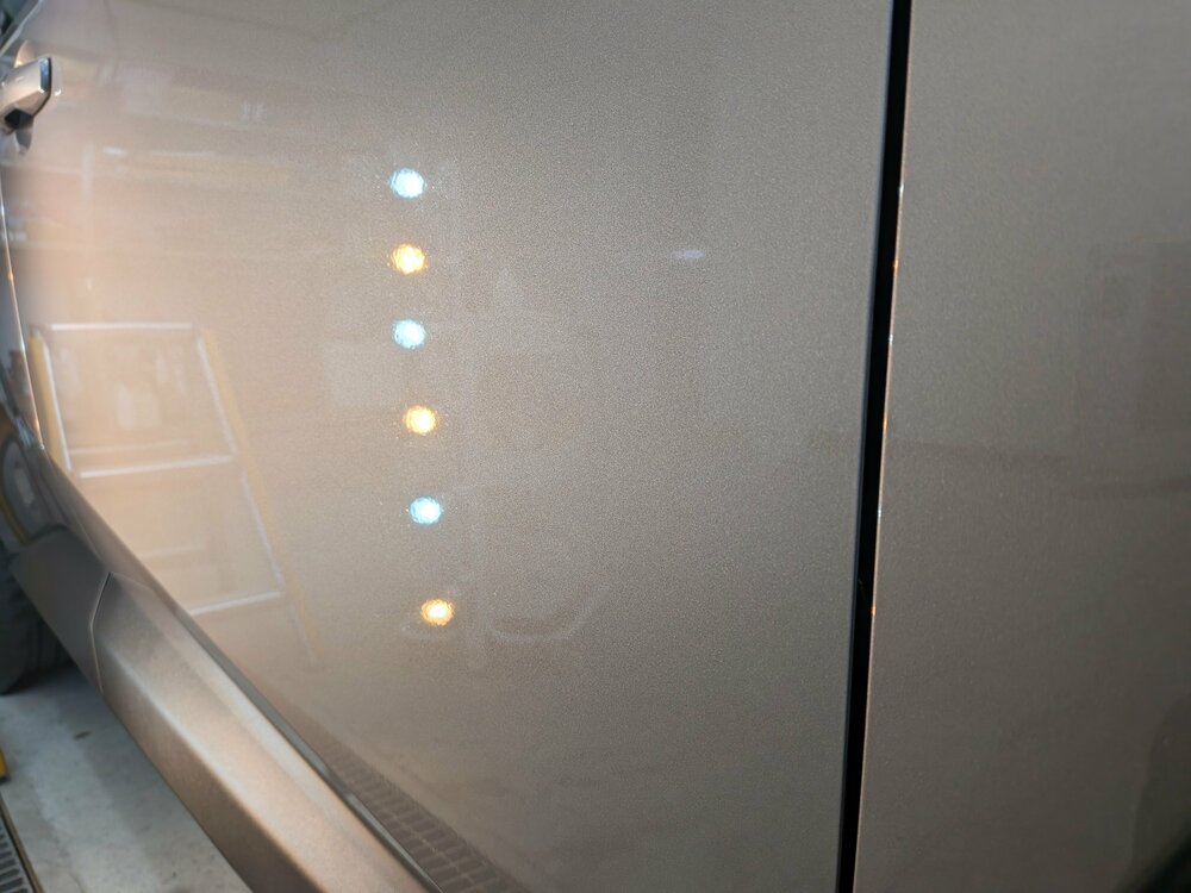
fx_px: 826
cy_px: 446
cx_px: 596
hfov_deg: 71.6
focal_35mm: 24
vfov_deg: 56.8
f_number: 1.7
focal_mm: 4.53
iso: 33
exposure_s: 1/540
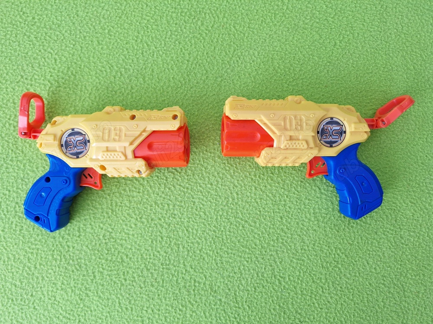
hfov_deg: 73.9
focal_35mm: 23
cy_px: 162
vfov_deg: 58.9
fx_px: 288
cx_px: 216
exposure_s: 1/100
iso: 80
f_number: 1.8
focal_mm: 5.54
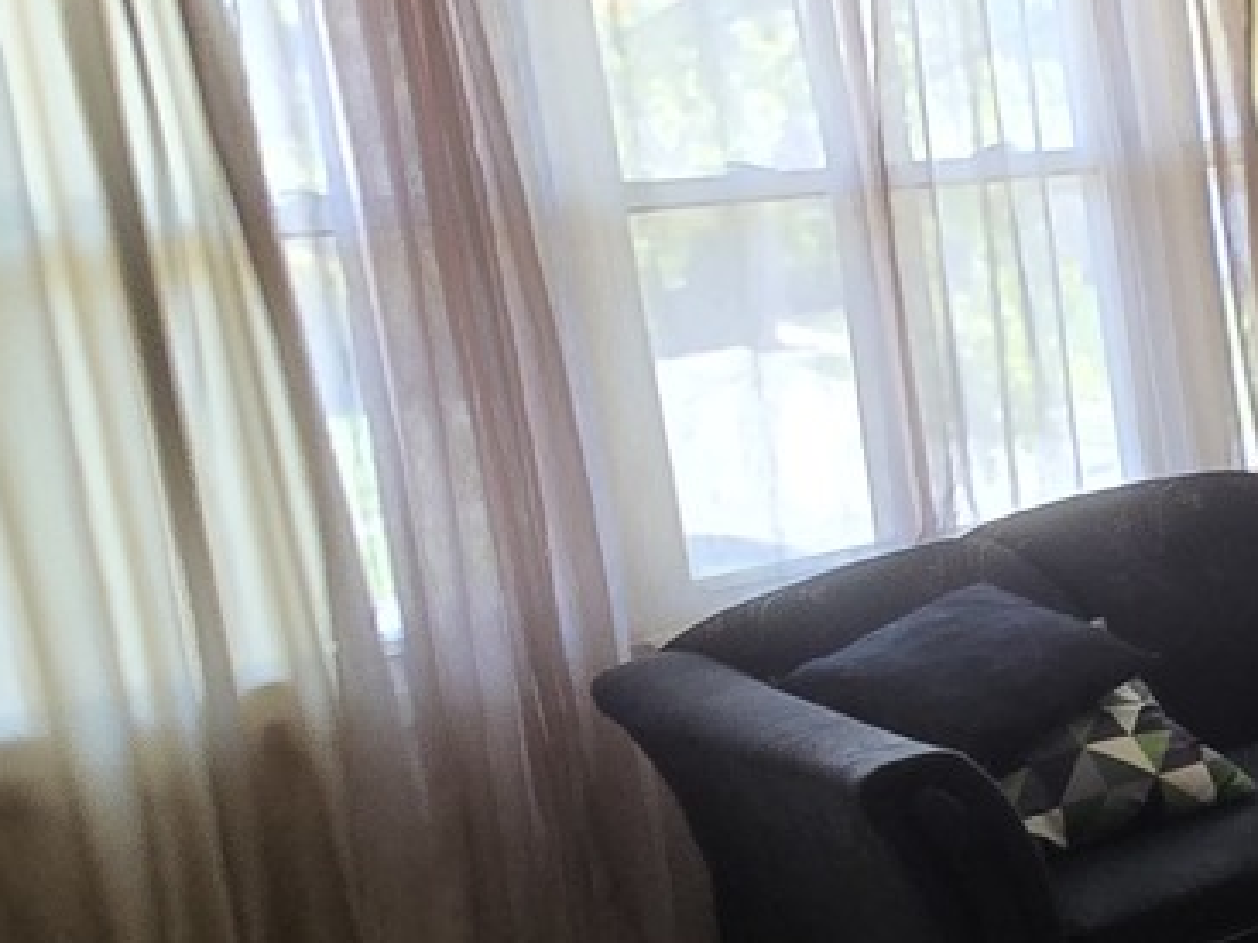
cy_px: 463
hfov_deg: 26.5
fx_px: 1853
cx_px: 1909
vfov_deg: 28.5
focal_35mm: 51
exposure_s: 1/60
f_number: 2.2
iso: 250
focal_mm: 2.2
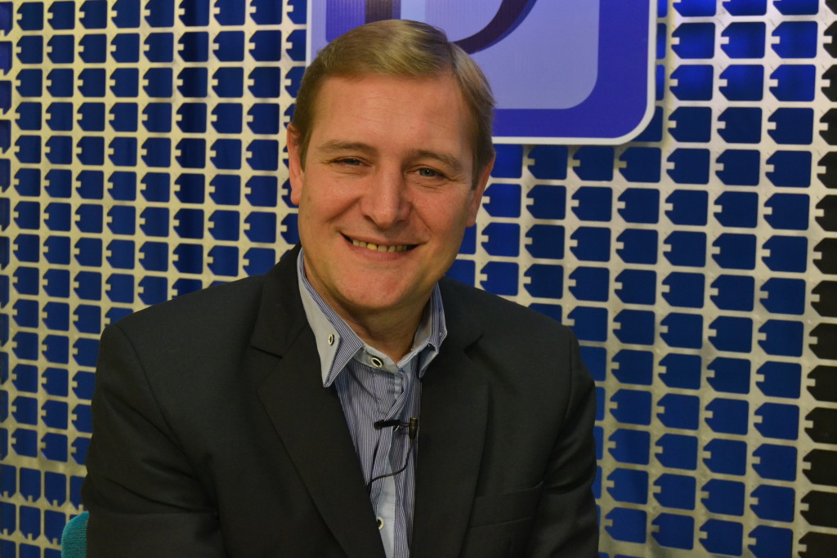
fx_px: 1325
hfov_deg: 35.0
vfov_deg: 23.8
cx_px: 418
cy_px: 279
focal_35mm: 57
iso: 1600
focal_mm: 38
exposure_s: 1/80
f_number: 6.3
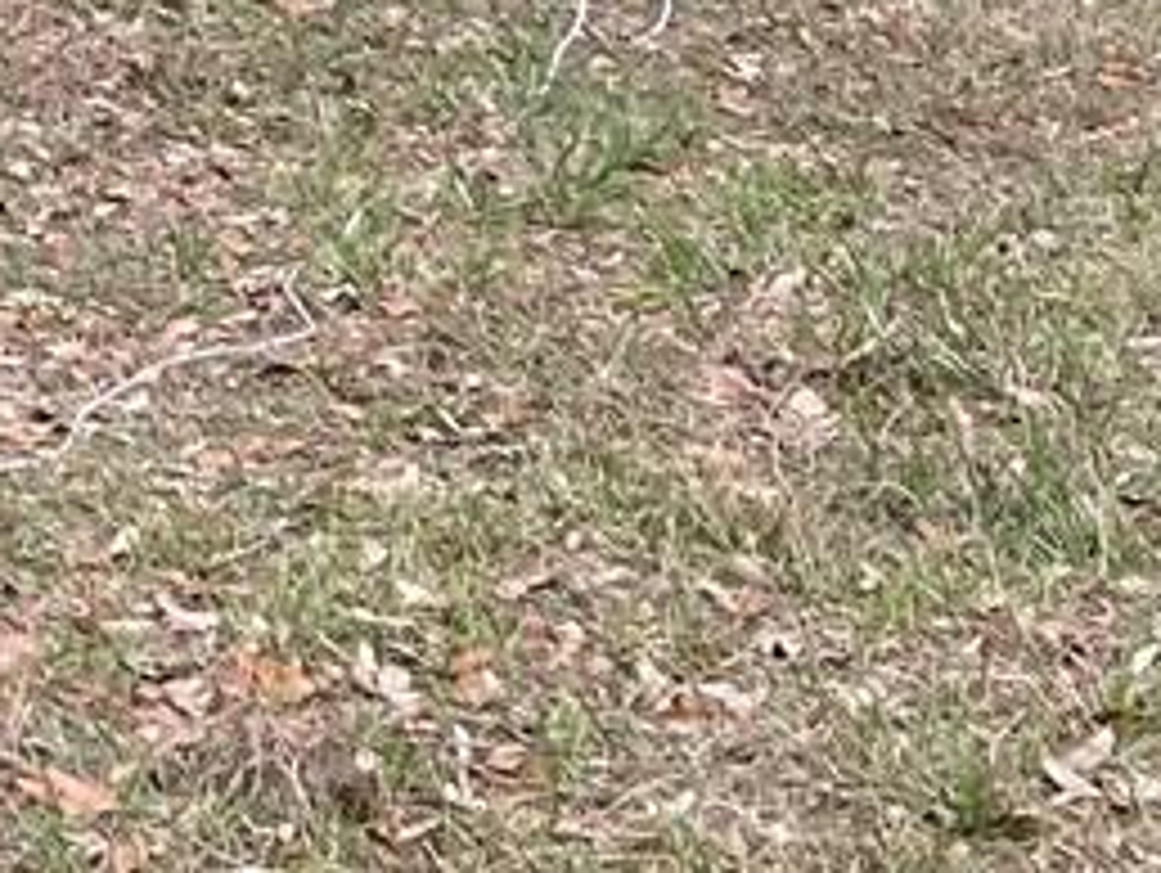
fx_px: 5405
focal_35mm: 161
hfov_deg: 11.4
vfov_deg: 8.6
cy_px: -1026
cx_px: -914
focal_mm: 5.7
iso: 50
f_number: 1.5
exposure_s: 1/493
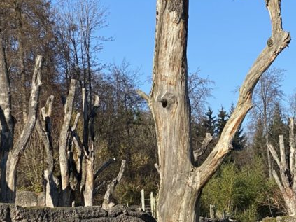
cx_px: 257
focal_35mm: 126
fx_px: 1077
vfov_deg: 11.7
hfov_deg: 15.5
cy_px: 181
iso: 20
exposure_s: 1/1089
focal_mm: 6
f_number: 2
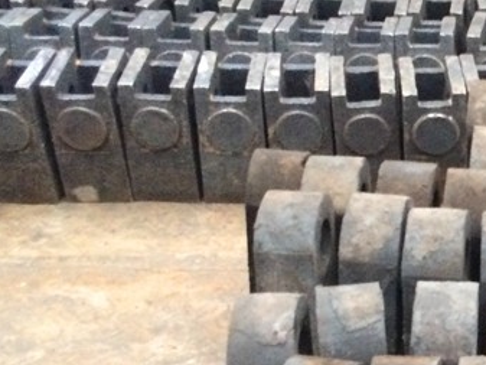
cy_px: 239
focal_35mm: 86
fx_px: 1208
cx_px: 603
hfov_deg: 21.0
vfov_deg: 17.1
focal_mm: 4.15
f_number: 2.2
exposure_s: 1/17
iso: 320
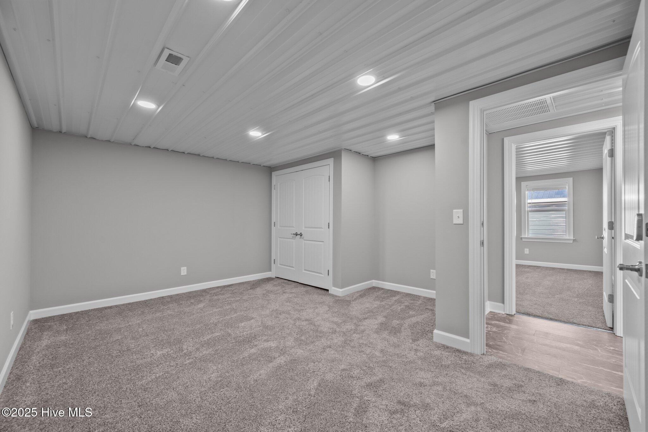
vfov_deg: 81.2
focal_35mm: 14
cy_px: 216
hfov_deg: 104.3
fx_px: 252
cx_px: 324
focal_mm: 14
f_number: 7.1
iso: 320
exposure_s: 1/2.5
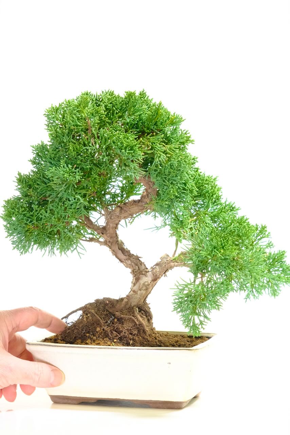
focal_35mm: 108
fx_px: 1304
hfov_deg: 12.7
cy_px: 218
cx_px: 145
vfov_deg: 18.9
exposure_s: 1/30
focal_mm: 72.1
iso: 2500
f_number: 9
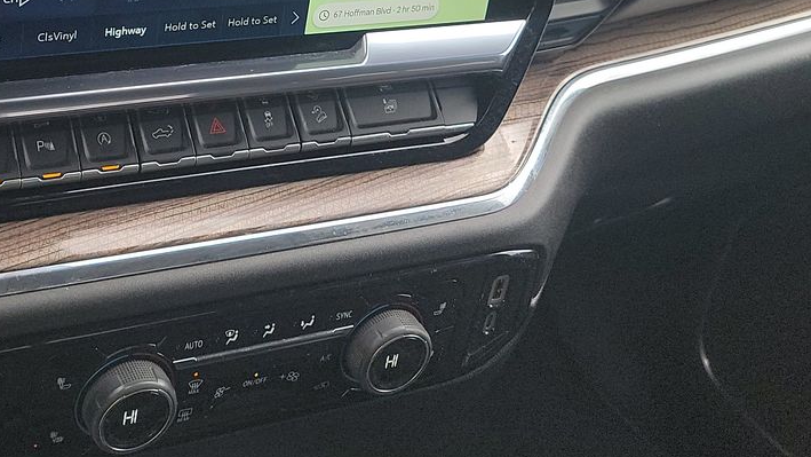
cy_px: -95
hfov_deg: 34.4
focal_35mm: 59
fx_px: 1269
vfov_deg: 19.2
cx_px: 172
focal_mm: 6.7
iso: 80
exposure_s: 1/119
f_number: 1.8
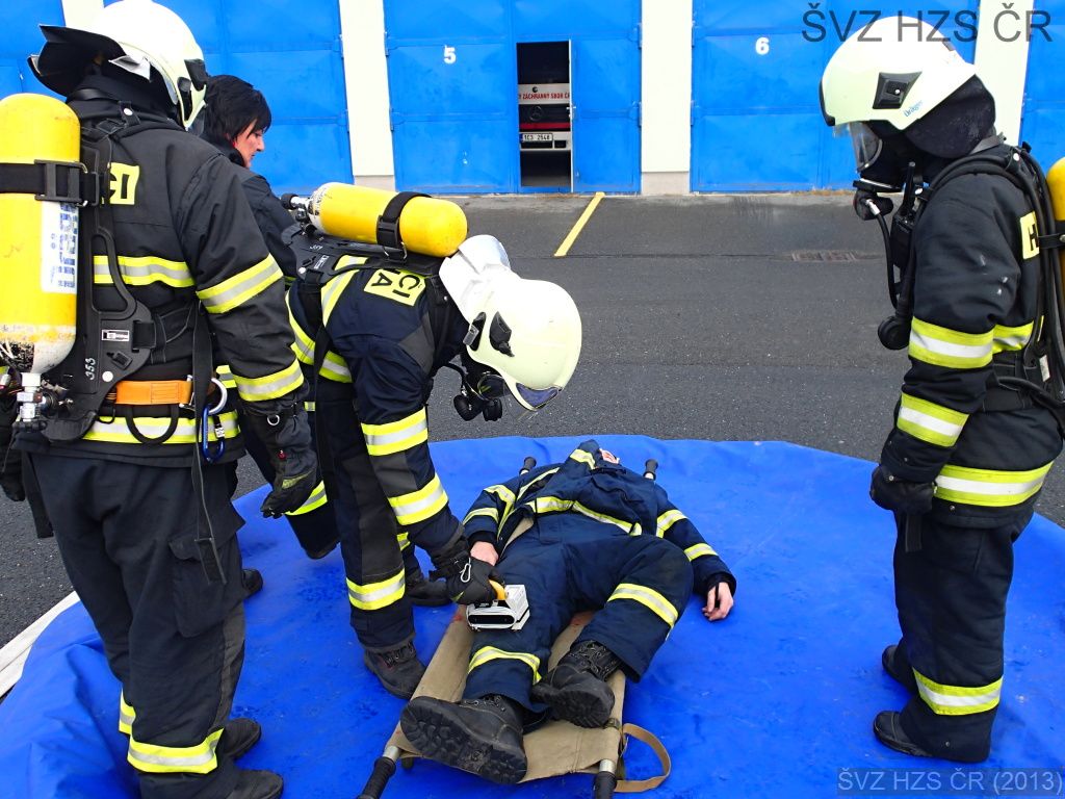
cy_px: 400
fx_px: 985
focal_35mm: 32
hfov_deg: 56.8
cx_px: 532
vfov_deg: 44.2
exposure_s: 1/200
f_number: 3.2
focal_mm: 5.87
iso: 100
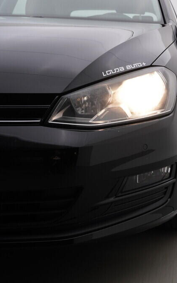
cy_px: 141
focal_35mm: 56
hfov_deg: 21.6
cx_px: 206
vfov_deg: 36.3
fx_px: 432
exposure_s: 1/80
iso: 100
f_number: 4
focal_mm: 24
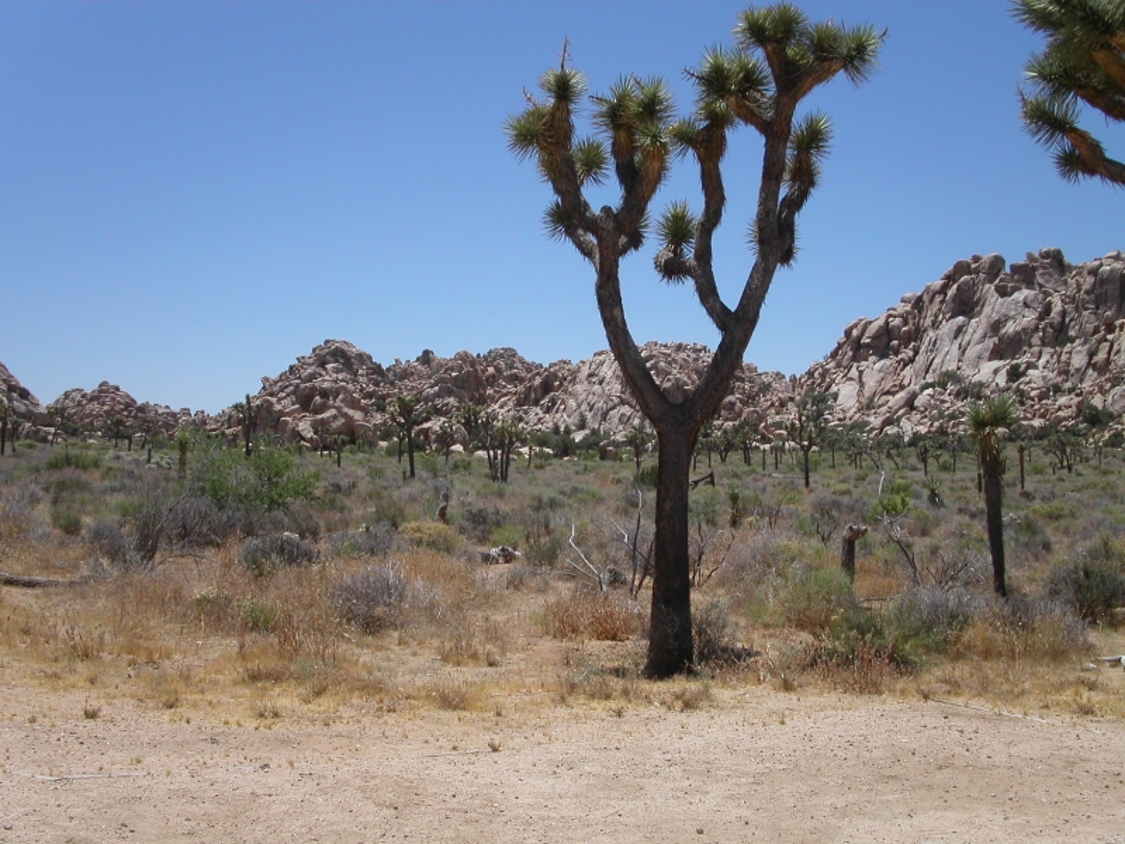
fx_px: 1235
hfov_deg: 49.0
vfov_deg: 37.7
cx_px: 562
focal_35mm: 38
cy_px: 422
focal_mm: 7.8
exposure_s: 1/350
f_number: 8
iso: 100
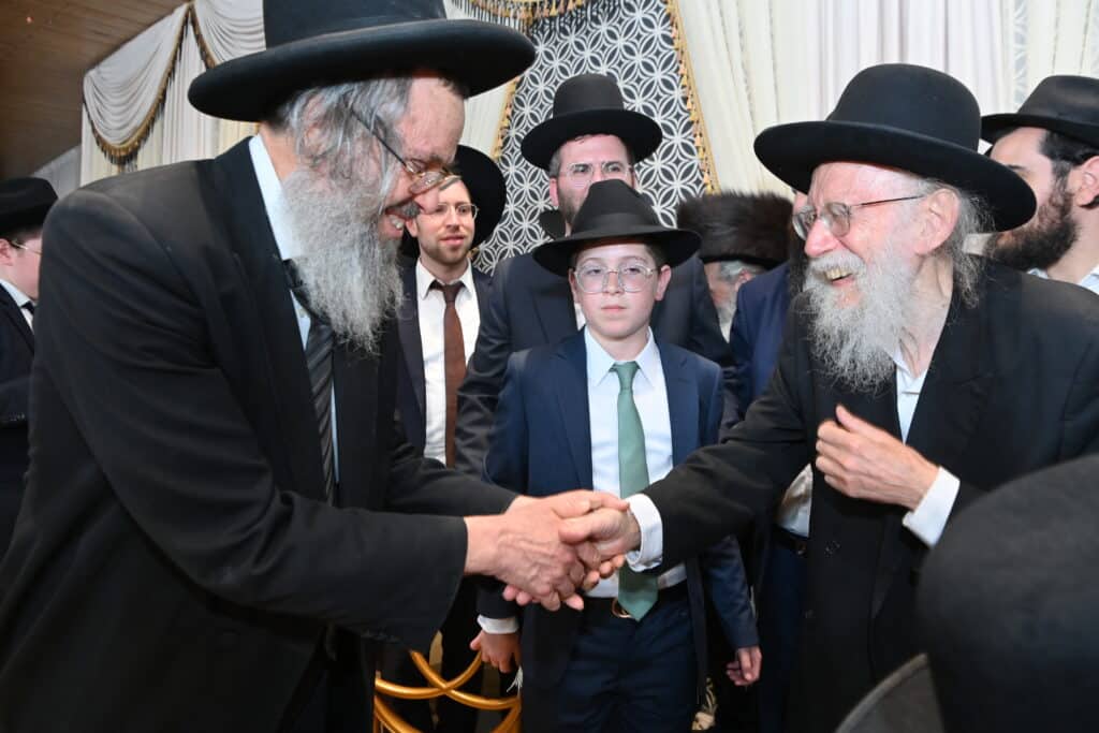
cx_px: 550
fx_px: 733
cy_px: 366
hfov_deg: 73.7
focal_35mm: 24
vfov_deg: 53.1
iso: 1600
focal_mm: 24
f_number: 6.3
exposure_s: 1/125
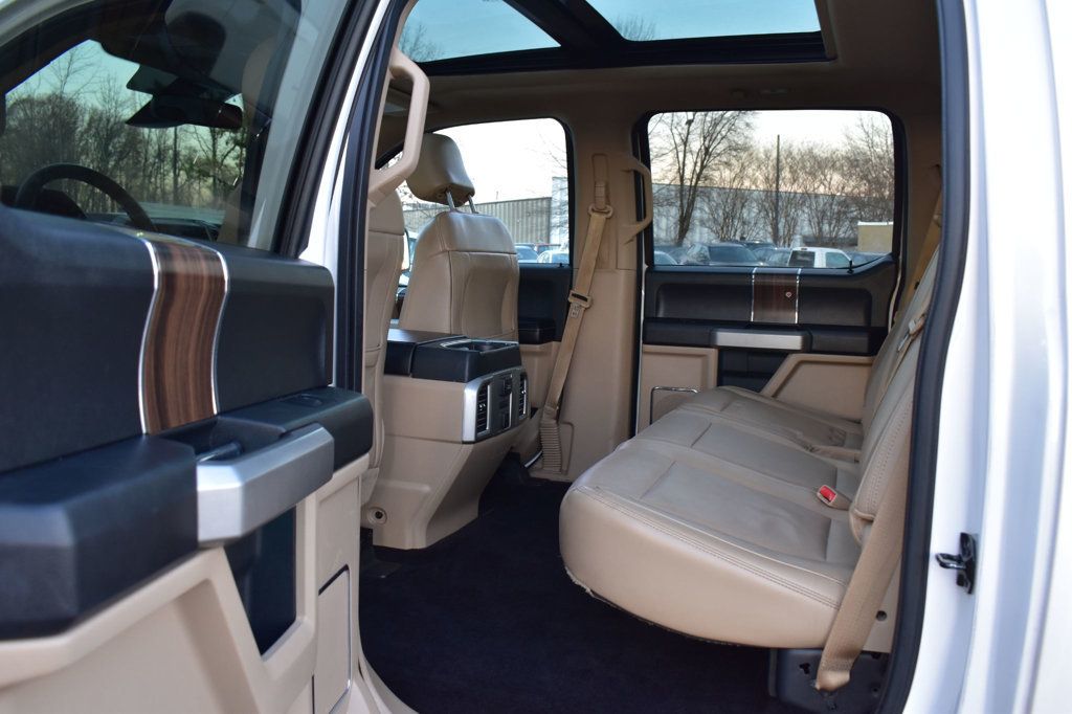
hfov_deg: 59.5
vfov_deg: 41.7
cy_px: 357
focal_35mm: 32
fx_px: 938
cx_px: 536
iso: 640
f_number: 6.3
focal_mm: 21
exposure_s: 1/15
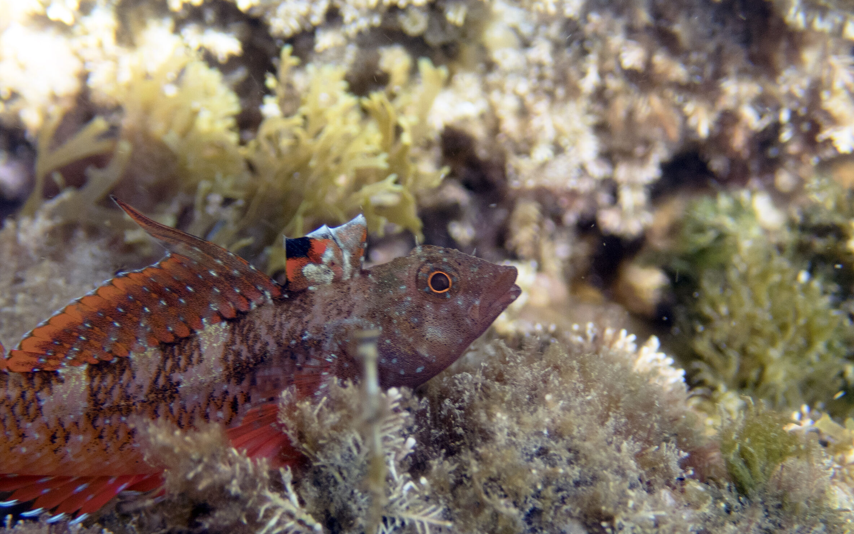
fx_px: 1629
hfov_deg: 29.4
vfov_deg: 18.6
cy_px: 316
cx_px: 425
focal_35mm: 70
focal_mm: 11.78
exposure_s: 1/125
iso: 200
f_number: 3.8
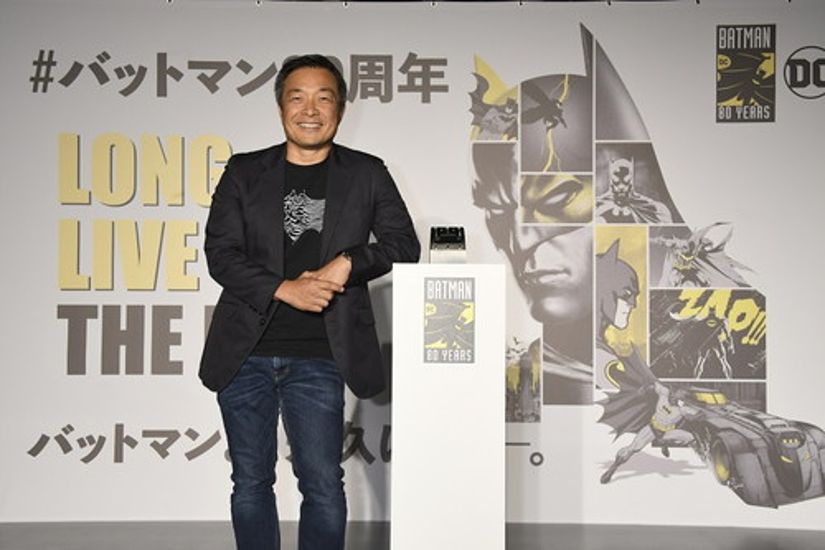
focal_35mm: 66
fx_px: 1512
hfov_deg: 30.5
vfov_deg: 20.6
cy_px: 275
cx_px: 412
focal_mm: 44
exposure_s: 1/125
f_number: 6.3
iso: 2000
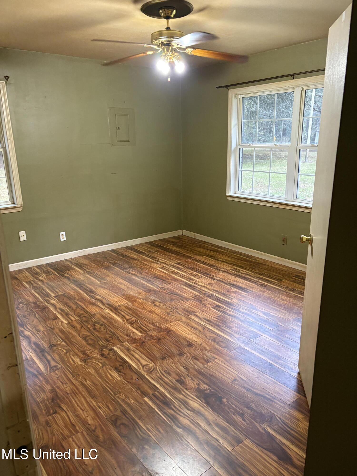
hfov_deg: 53.1
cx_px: 178
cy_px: 238
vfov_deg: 67.3
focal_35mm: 26
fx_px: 358
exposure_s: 1/60
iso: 250
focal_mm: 5.96
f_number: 1.6
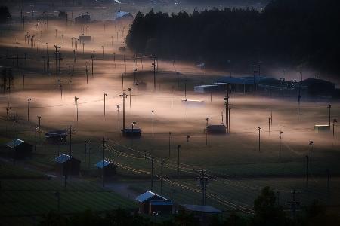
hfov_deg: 8.2
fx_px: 2361
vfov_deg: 5.5
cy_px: 113
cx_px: 170
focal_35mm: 250
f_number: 14
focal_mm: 250
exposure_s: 8
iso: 31
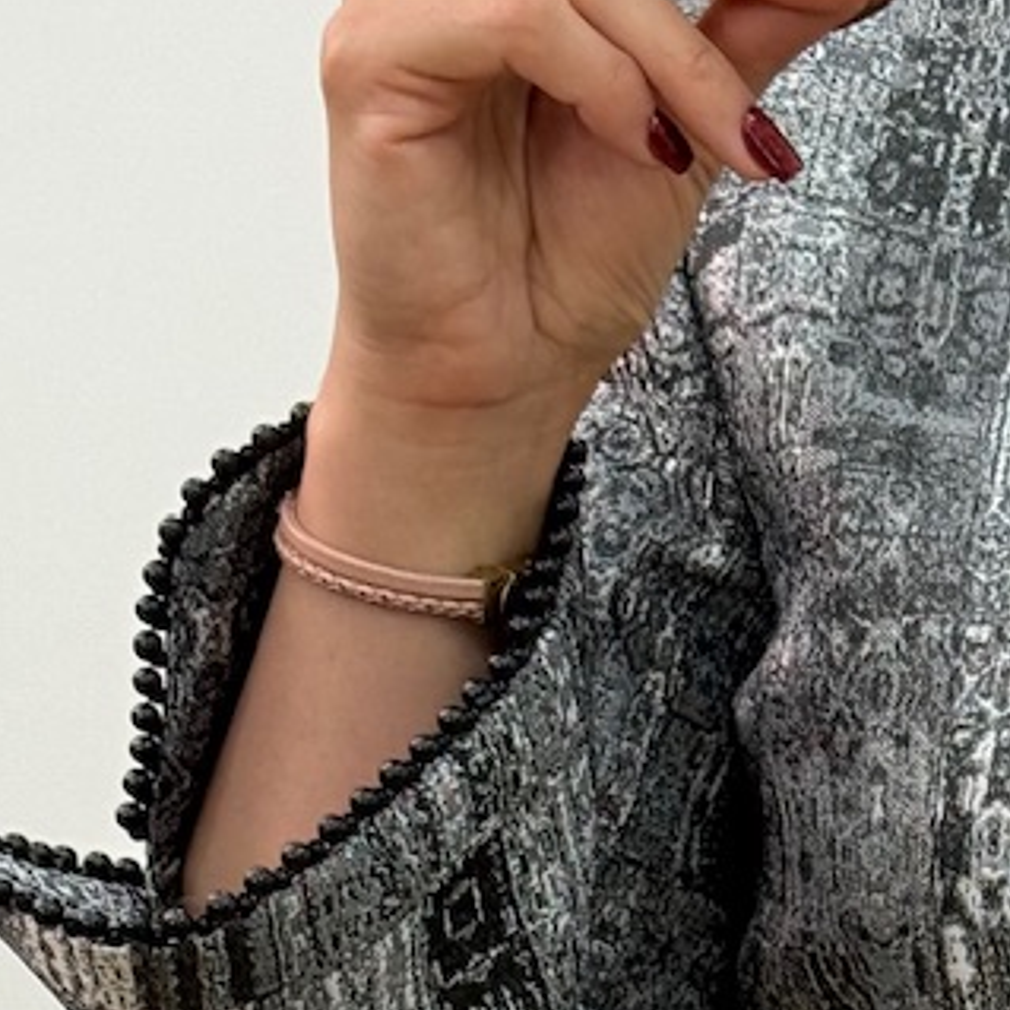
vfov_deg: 10.0
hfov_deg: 10.0
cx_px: 1469
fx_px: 5612
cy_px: 1526
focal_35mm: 170
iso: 80
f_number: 1.78
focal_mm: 6.76
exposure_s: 1/447
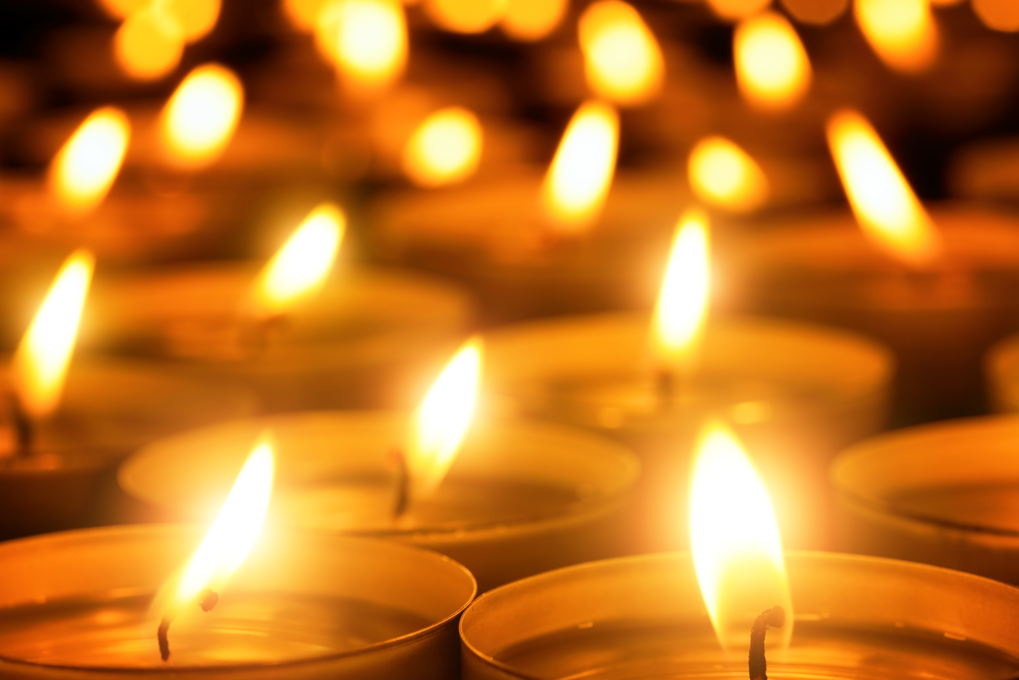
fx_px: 3199
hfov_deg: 18.1
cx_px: 527
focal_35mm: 113
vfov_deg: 12.1
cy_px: 373
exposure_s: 1/15
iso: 125
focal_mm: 90
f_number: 10
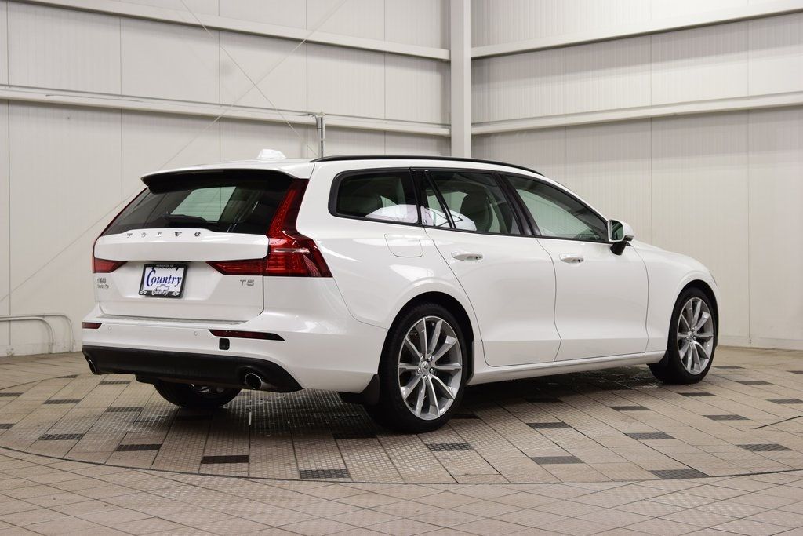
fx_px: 1272
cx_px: 402
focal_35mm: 57
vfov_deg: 23.8
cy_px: 268
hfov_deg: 35.0
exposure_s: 1/30
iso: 500
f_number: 7.1
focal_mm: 38
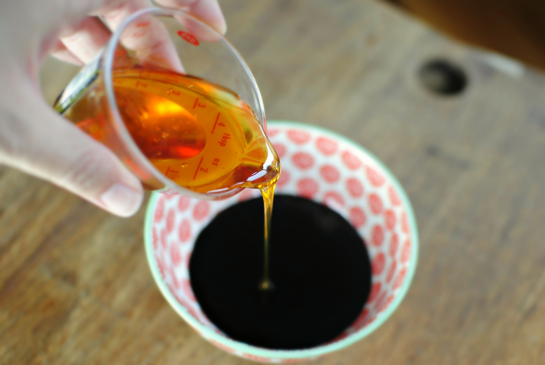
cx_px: 272
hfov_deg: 37.8
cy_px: 182
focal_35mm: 52
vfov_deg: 25.8
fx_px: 796
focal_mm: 35
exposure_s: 1/50
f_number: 2.2
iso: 280
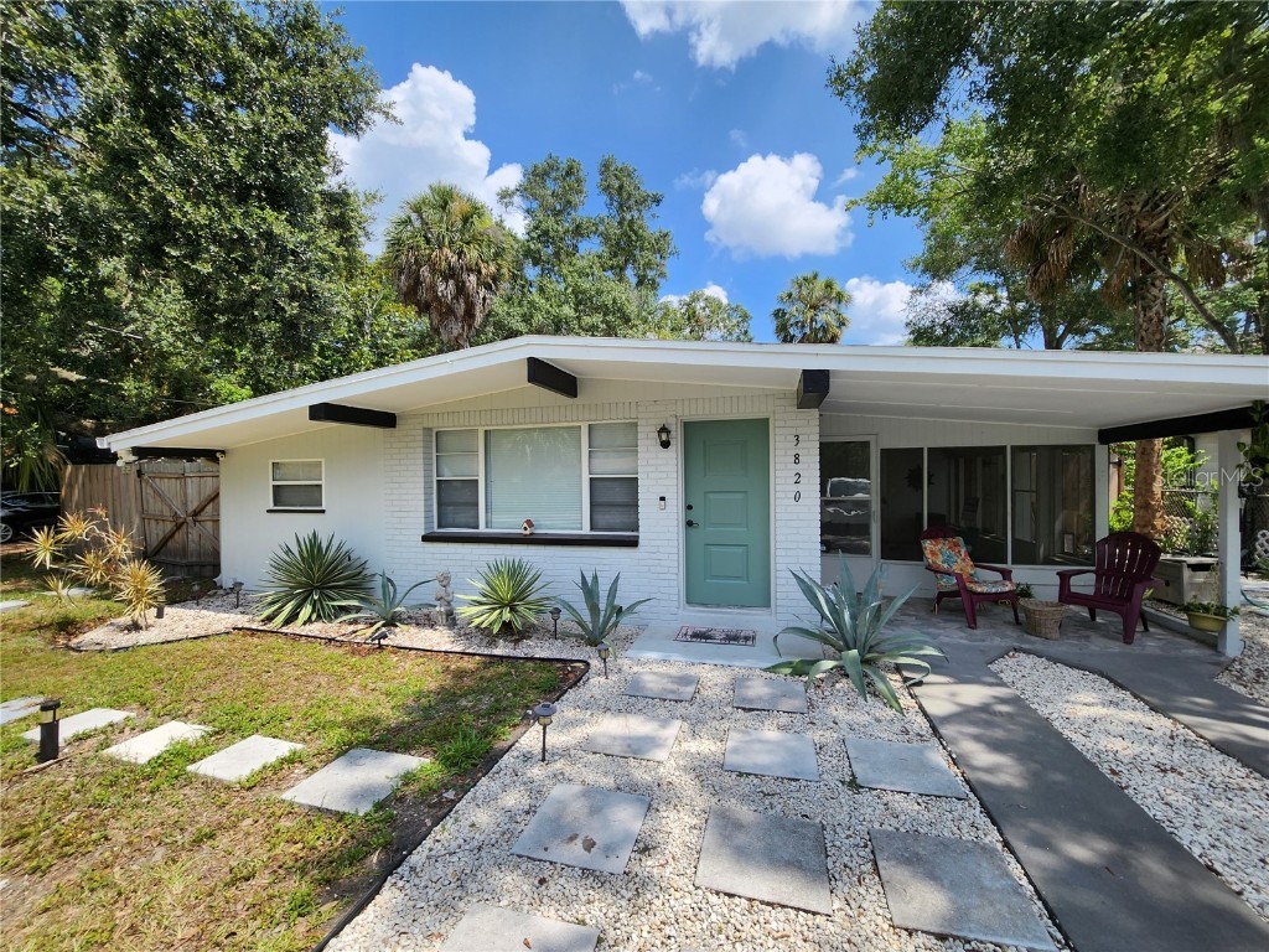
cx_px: 634
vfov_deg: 89.9
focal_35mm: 13
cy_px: 476
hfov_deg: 106.2
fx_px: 477
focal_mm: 1.7
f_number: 2.2
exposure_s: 1/773
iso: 32
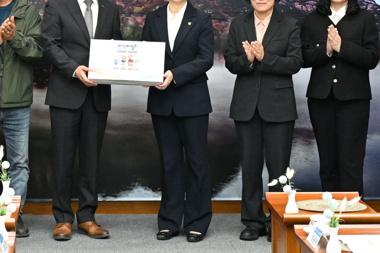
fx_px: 1246
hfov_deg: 17.3
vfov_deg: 11.5
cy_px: -18
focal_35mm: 118
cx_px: 97
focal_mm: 42
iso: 5000
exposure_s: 1/200
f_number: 7.1
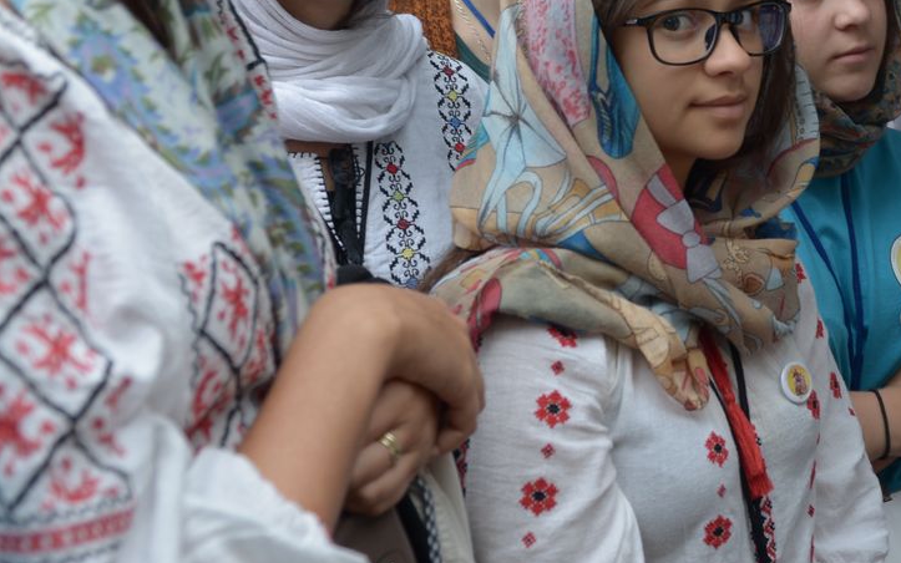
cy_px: 31
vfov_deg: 19.6
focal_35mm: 65
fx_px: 1596
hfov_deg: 29.7
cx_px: 875
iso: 280
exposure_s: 1/25
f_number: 2.8
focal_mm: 24
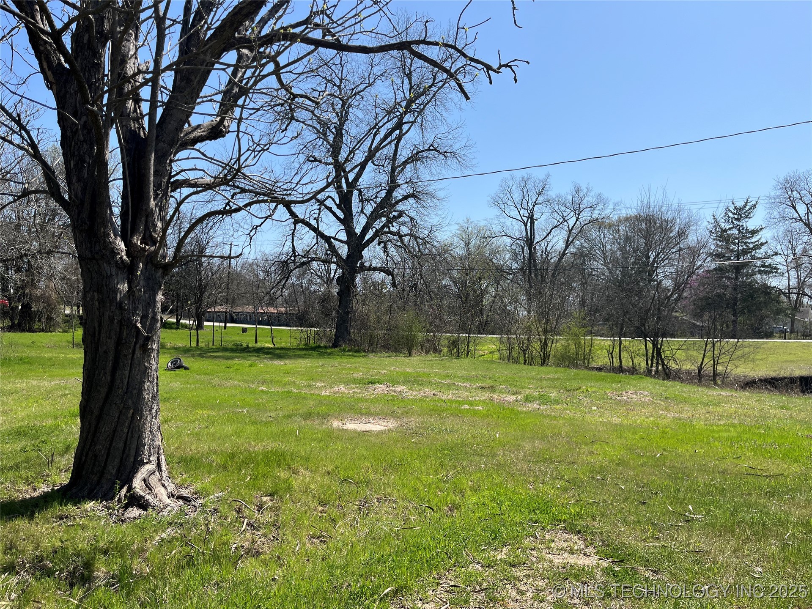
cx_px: 406
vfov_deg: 53.1
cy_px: 304
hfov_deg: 67.3
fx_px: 610
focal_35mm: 26
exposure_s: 1/3215
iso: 50
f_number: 1.6
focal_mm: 5.1
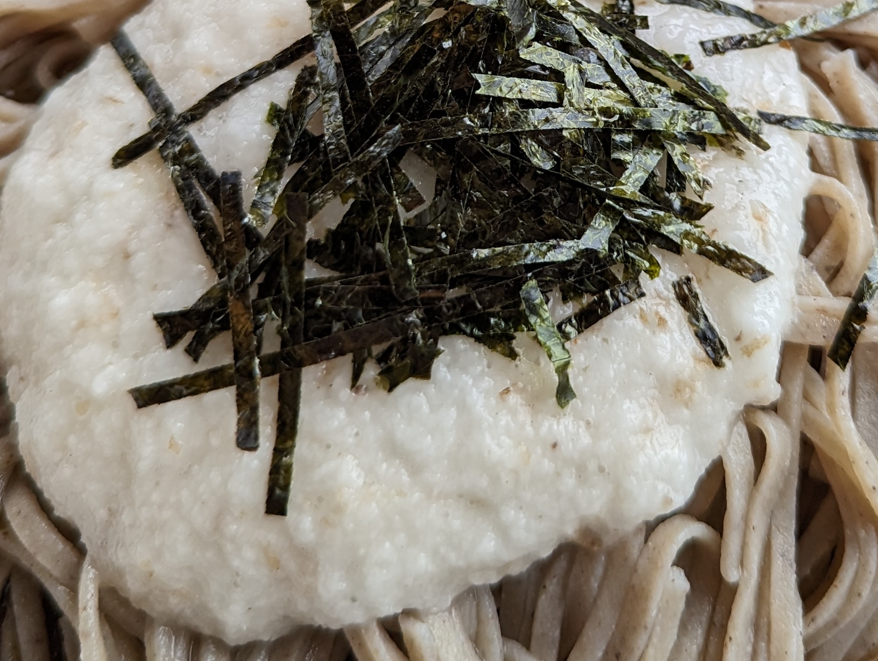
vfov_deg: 24.8
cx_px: 599
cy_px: -13
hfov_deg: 33.9
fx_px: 1422
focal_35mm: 56
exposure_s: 1/254
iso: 46
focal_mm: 6.81
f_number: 1.85
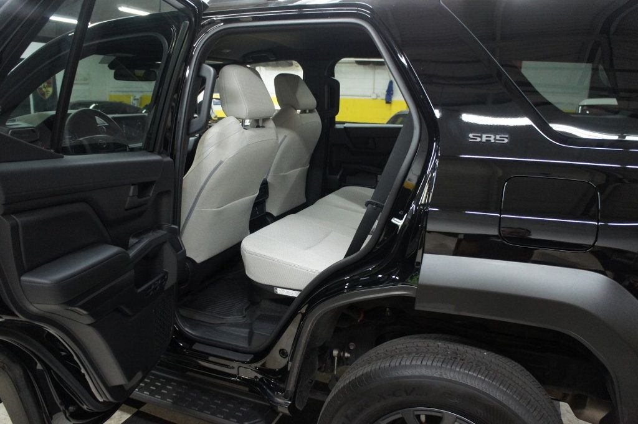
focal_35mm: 27
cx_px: 319
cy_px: 212
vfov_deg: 47.9
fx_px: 478
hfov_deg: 67.4
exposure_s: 1/50
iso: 1600
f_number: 3.5
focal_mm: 18
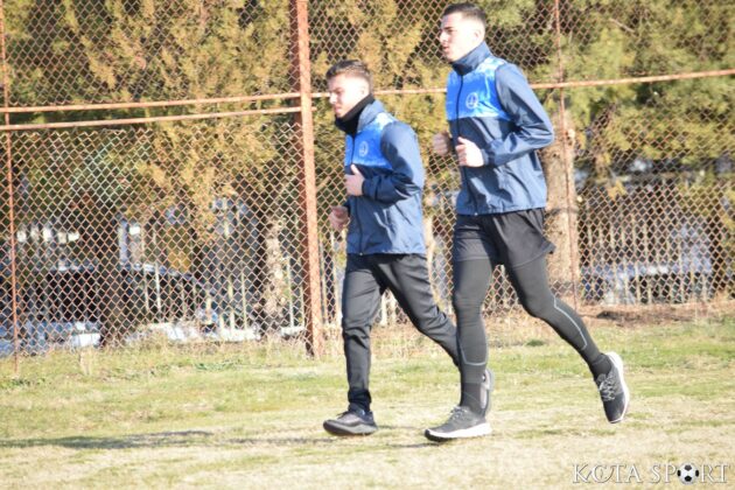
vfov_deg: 4.2
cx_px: 368
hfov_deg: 6.2
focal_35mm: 330
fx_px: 6737
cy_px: 245
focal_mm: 220
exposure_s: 1/800
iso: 800
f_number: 5.3
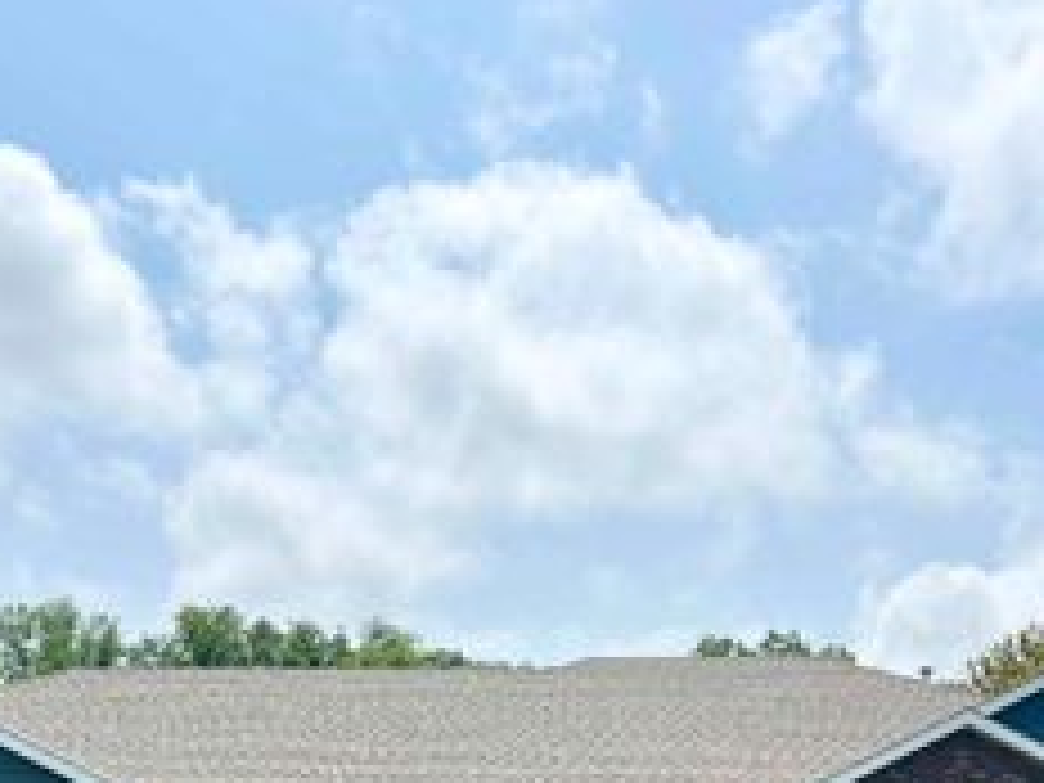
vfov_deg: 25.0
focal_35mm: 56
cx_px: 526
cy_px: 754
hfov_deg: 34.3
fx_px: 1689
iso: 50
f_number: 1.5
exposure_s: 1/11364
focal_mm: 5.7
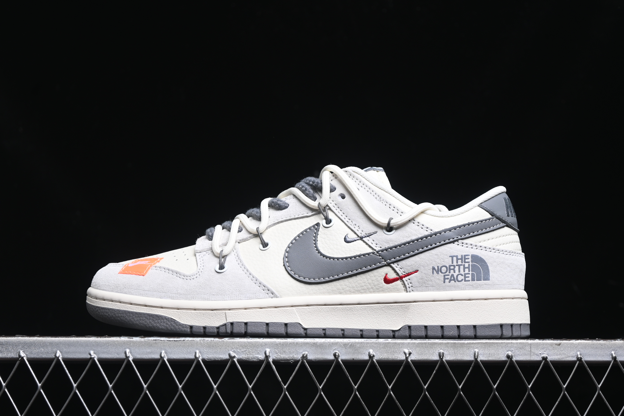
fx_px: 1300
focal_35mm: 75
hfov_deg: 27.0
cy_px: 208
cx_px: 312
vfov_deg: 18.2
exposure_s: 1/50
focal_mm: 50
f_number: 6.3
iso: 160
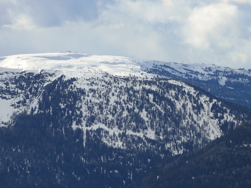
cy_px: 94
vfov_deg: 2.7
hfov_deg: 3.6
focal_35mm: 550
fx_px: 3987
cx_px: 126
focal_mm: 98.1
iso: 100
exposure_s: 1/400
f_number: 6.3
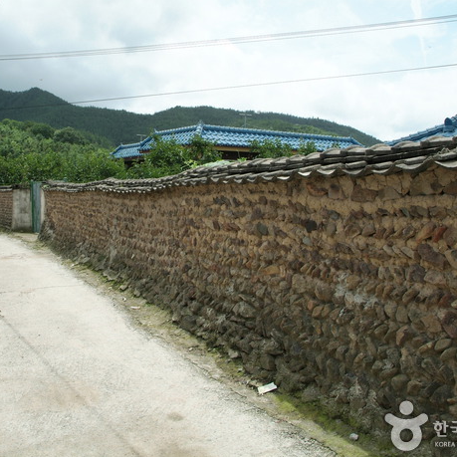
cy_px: 232
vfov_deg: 47.2
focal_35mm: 35
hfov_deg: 47.1
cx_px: 201
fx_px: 523
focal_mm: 18
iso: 400
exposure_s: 1/350
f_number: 9.5
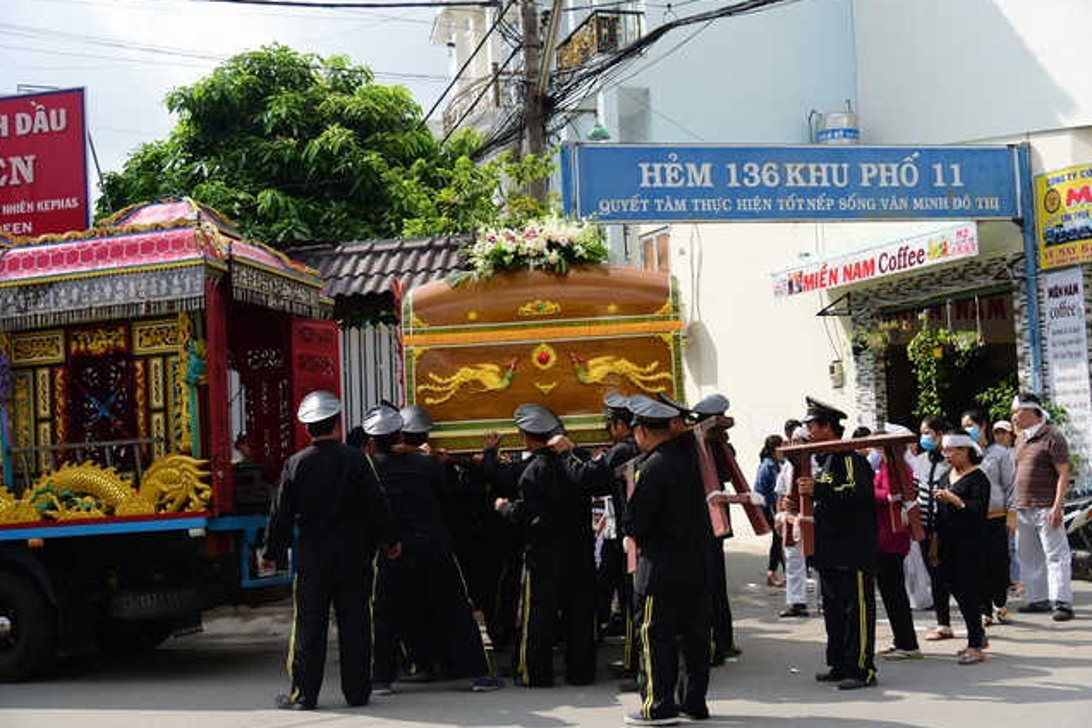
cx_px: 548
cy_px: 362
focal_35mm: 45
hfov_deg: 43.6
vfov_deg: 29.9
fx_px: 1365
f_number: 4
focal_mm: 44
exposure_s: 1/2000
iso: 320
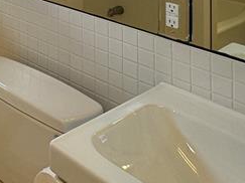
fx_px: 417
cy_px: -123
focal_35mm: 59
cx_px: -44
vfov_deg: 19.9
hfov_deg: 28.7
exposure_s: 1/120
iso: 64
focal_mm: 2.22
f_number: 2.2
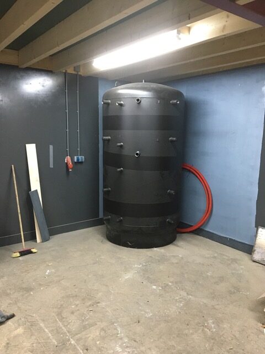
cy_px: 177
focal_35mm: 29
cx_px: 132
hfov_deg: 48.2
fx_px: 296
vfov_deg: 61.7
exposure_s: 1/33
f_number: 2.2
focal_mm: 4.15
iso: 200
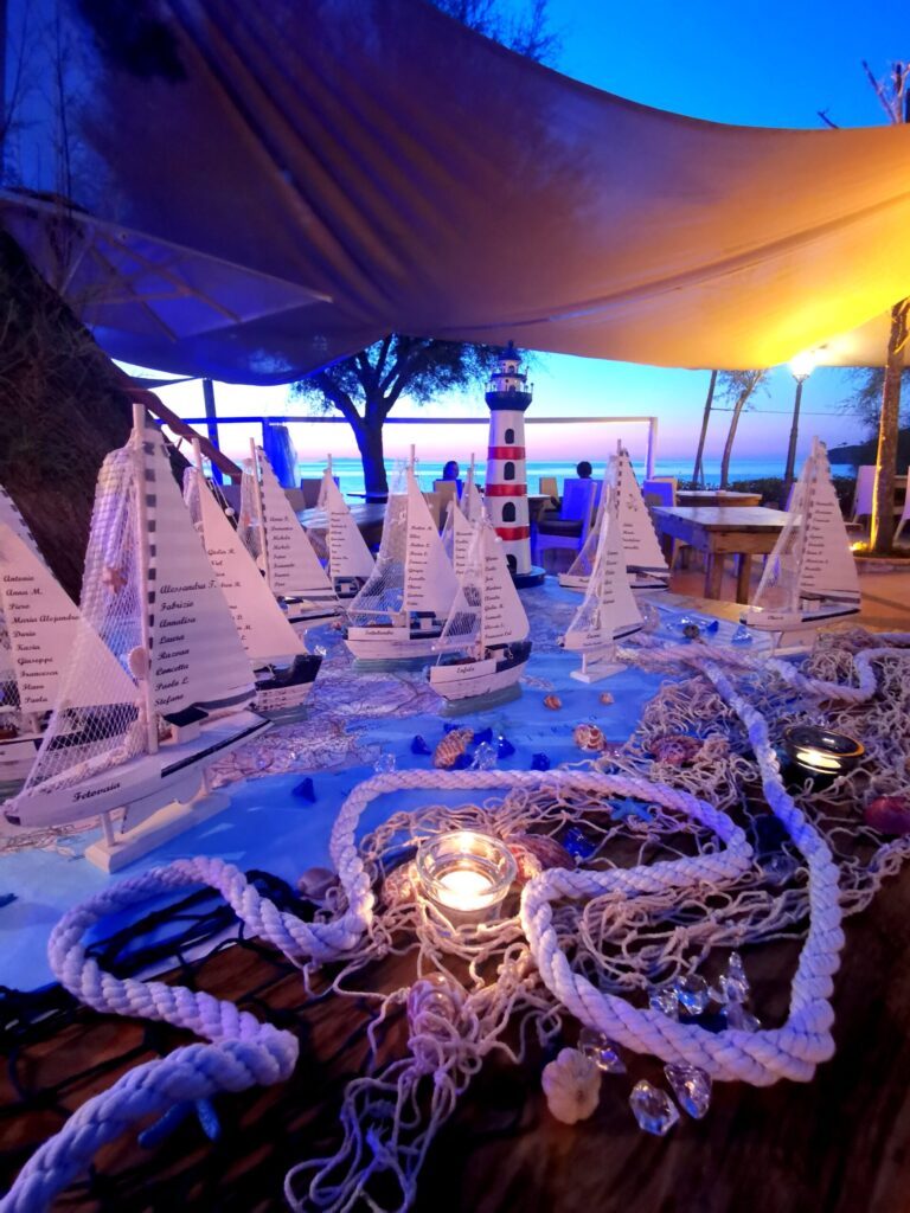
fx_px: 596
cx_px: 455
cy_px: 606
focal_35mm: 17
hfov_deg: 74.7
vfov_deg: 91.0
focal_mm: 2.35
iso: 1000
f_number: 2.2
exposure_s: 1/25
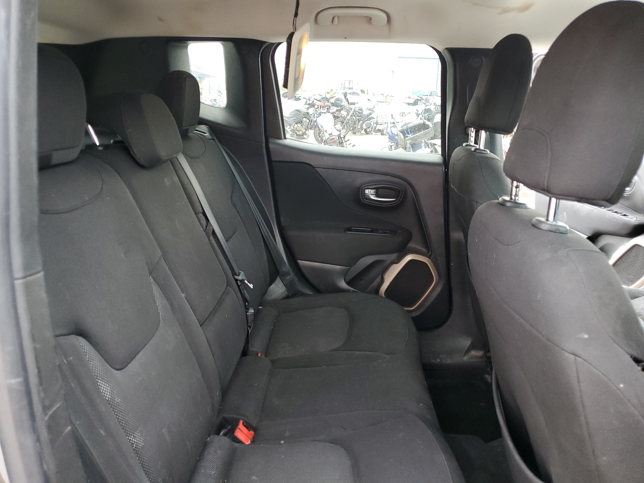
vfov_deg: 53.1
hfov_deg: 67.3
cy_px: 242
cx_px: 322
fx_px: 484
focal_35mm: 26
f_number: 1.5
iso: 101
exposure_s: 1/60.2
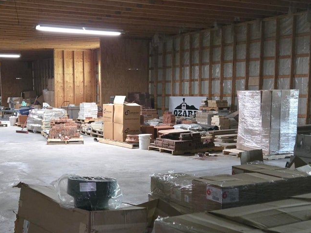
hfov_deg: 38.5
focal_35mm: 49
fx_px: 440
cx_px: 104
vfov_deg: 29.5
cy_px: 153
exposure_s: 1/60
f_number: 1.8
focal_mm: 5.4
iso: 1250
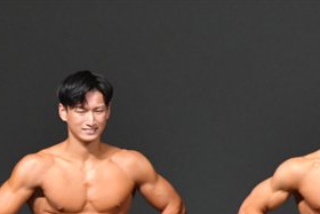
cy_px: 292
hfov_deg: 2.4
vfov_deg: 1.6
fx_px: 7755
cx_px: -25
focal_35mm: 872
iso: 5600
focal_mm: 210
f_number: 5.6
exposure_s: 1/400
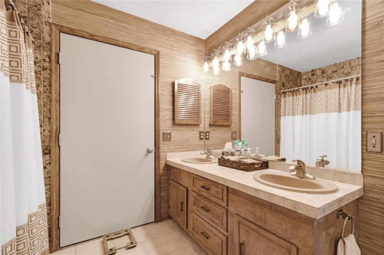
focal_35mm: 15
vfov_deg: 77.3
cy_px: 128
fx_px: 160
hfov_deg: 100.4
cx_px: 192
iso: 250
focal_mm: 10
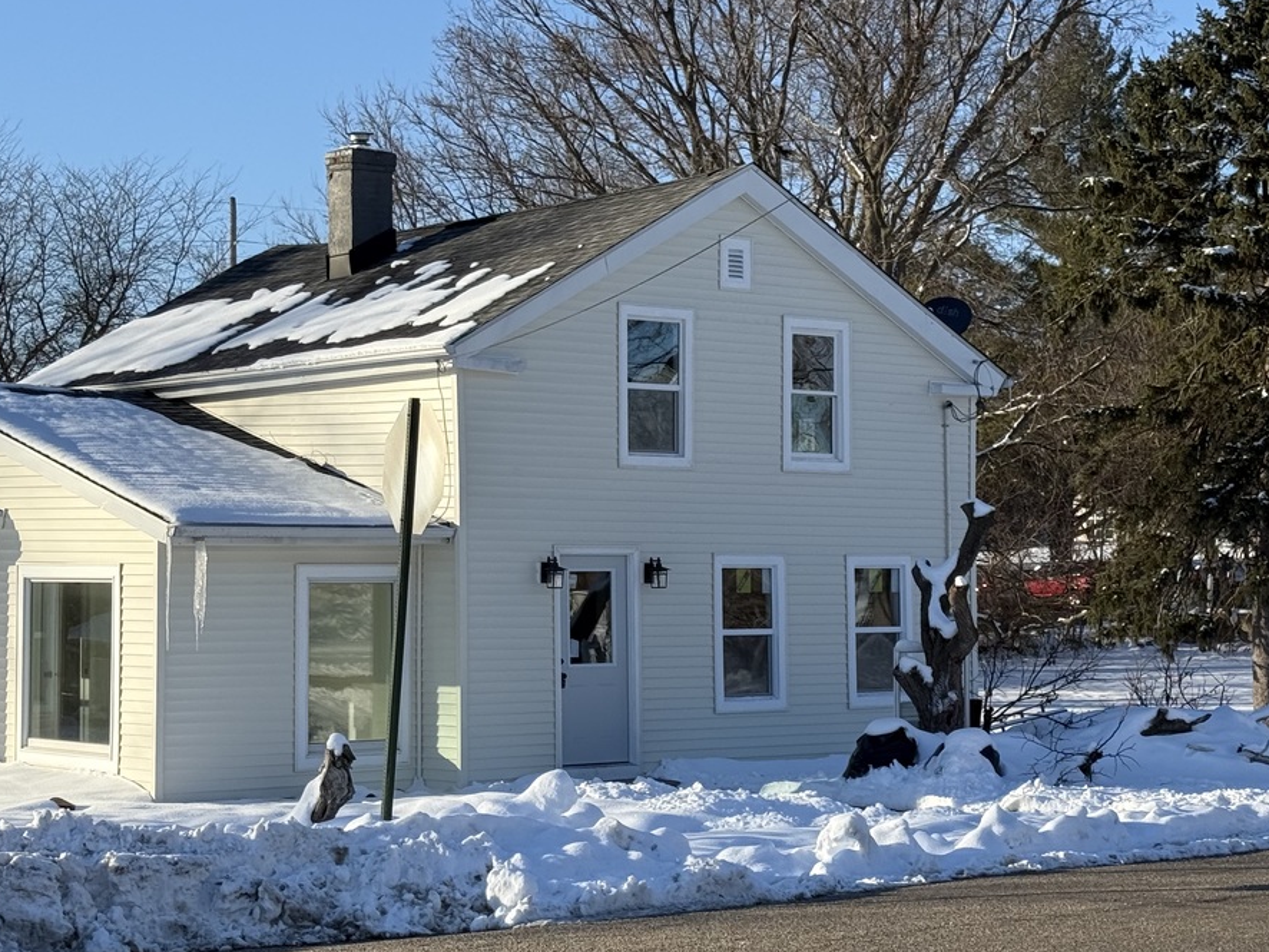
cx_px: 623
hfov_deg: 25.0
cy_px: 537
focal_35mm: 78
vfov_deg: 18.9
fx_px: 2860
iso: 64
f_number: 1.78
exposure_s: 1/4878
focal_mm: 6.76
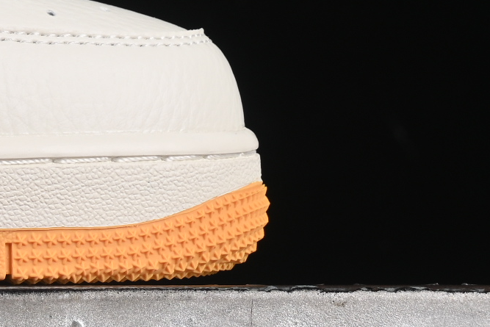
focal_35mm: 313
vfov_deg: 4.4
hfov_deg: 6.4
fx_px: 4261
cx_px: -436
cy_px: -145
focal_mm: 50
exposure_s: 1/80
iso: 160
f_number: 8
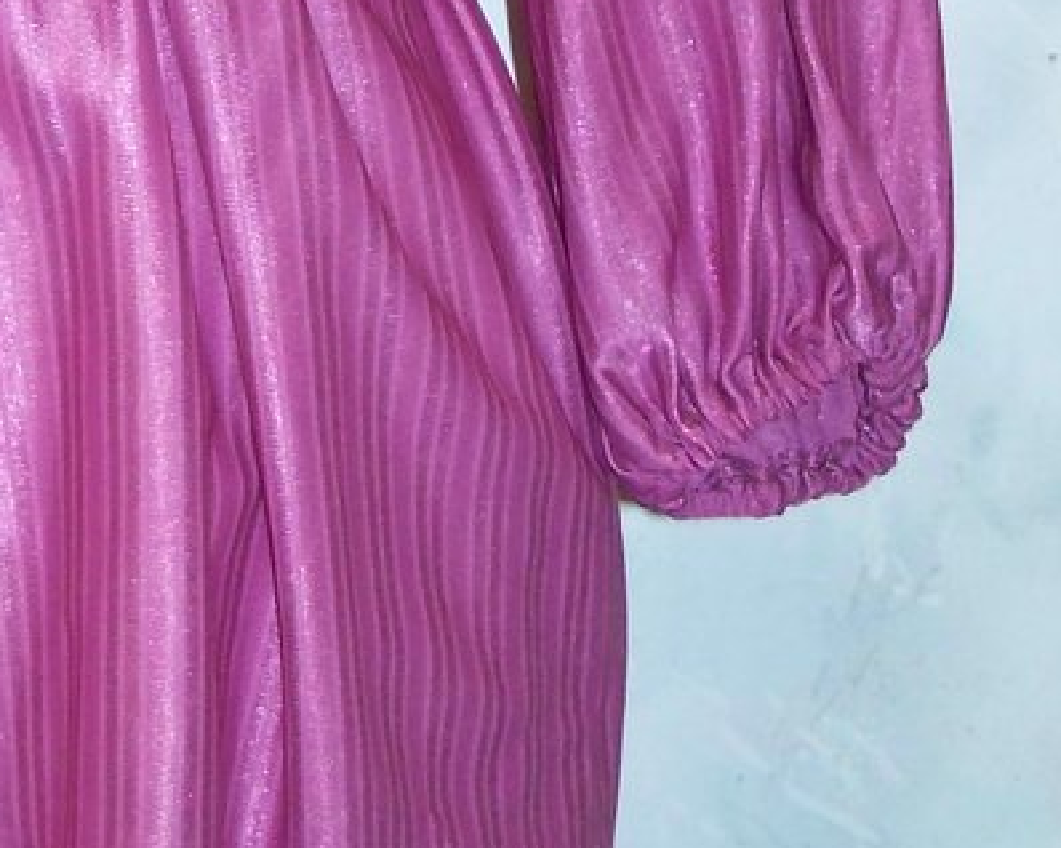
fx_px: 3798
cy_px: -343
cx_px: -32
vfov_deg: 12.2
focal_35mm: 121
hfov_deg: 15.6
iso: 400
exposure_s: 1/60
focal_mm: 7.8
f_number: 2.8
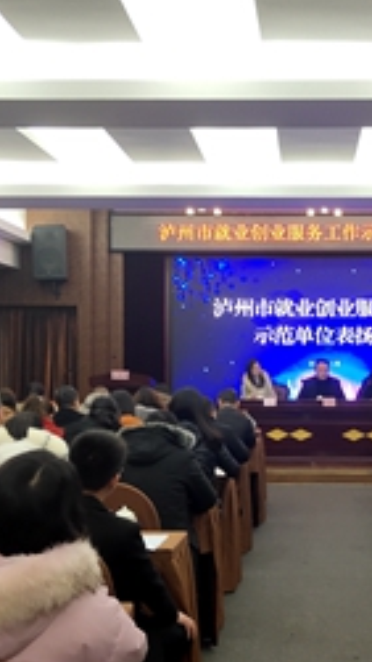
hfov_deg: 18.9
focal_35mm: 63
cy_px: 378
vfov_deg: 33.3
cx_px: 288
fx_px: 1106
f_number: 1.8
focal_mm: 4.27
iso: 297
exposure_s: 1/50
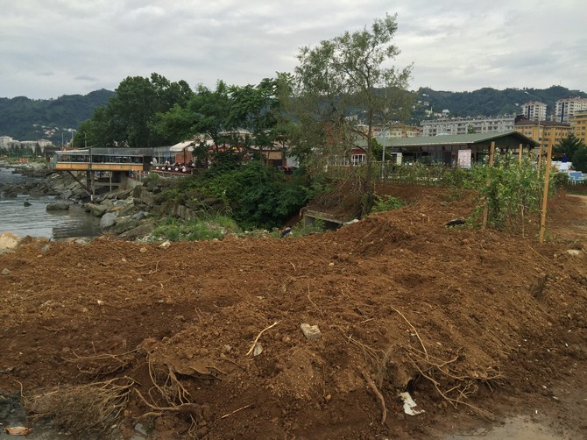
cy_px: 220
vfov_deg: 48.2
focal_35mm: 29
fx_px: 492
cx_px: 294
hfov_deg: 61.7
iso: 32
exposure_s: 1/430
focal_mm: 4.15
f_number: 2.2
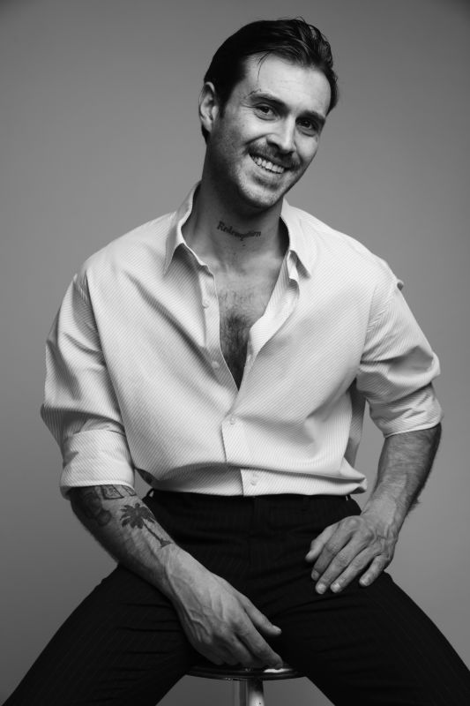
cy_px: 353
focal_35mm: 70
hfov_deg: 19.4
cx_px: 235
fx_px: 1371
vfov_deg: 28.8
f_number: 11
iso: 200
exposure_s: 1/160
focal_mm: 70
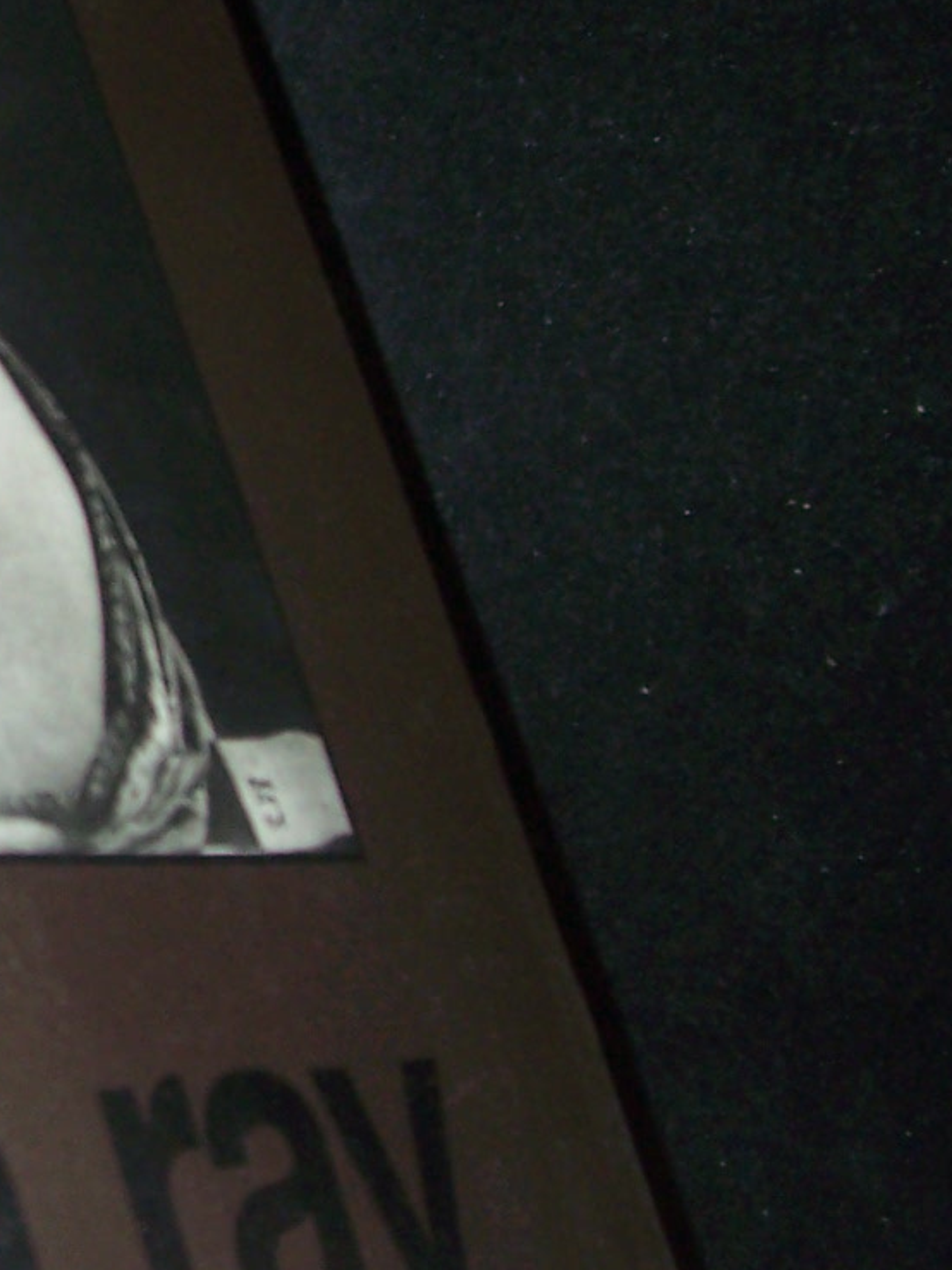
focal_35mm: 106
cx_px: -383
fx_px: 3888
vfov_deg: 18.5
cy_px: 598
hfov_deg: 13.3
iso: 80
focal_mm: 5.6
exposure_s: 1/60
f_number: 2.7
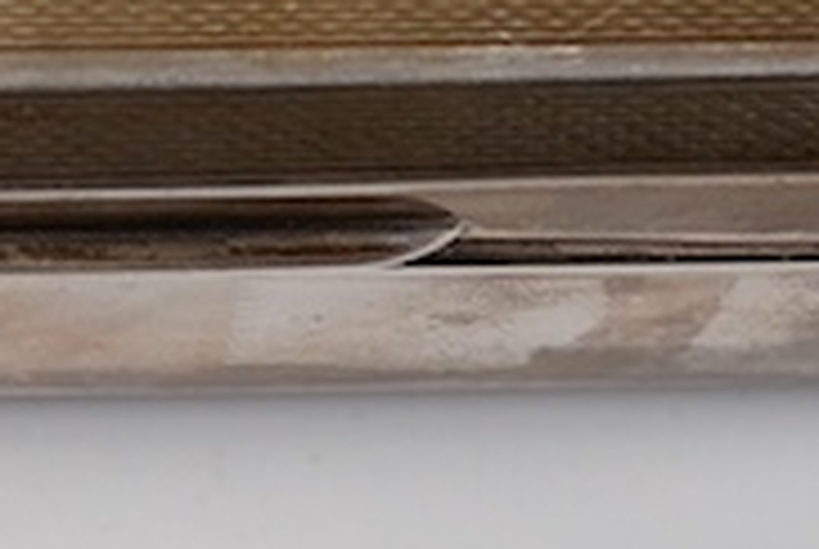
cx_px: -158
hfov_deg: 9.1
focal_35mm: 222
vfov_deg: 6.1
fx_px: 5059
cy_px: -508
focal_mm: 30
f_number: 8
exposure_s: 1/125
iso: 500
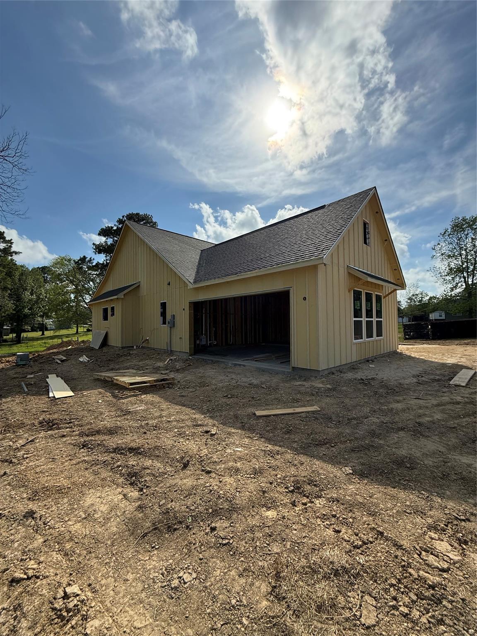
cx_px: 238
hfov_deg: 85.7
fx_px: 257
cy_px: 318
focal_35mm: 14
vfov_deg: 102.1
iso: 80
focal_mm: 2.22
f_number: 2.2
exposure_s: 1/4149
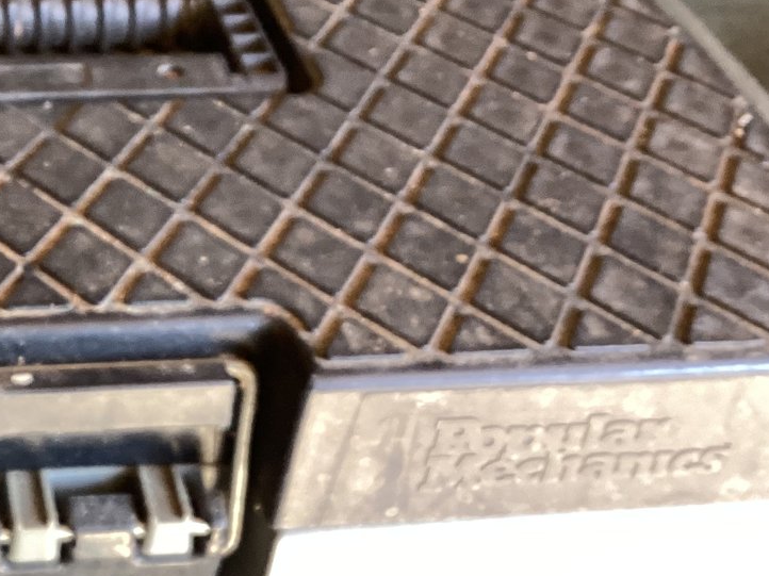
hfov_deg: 28.0
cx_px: -4
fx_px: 1444
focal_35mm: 65
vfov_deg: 22.6
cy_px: 291
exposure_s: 1/50
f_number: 2.4
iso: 125
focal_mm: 3.3
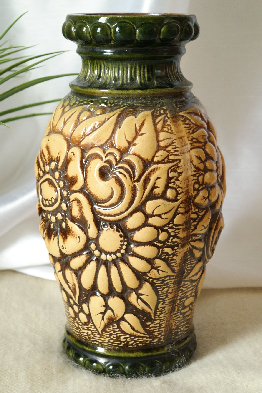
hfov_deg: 17.7
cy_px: 196
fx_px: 841
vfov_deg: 26.3
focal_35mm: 77
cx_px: 131
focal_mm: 50
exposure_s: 1/30
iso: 800
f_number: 5.6
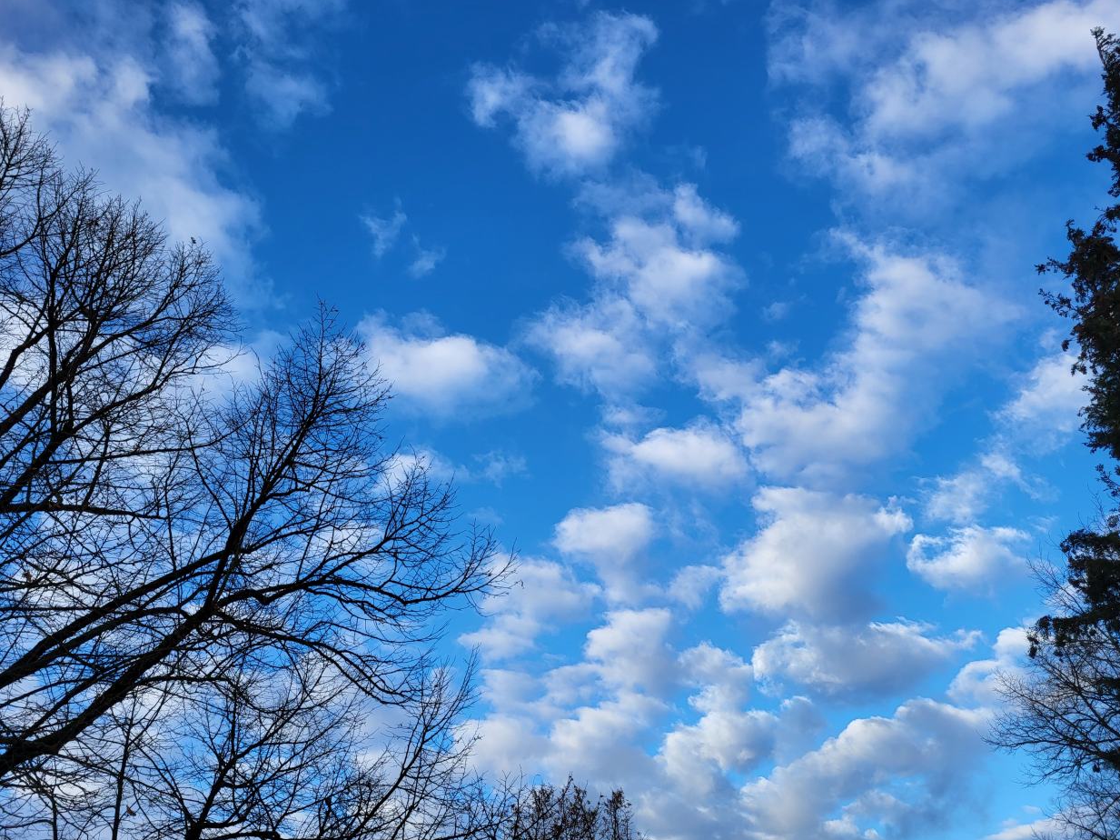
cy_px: 406
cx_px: 551
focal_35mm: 27
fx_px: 873
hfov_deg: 65.3
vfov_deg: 51.3
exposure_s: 1/1195
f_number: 1.8
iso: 40
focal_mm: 5.4
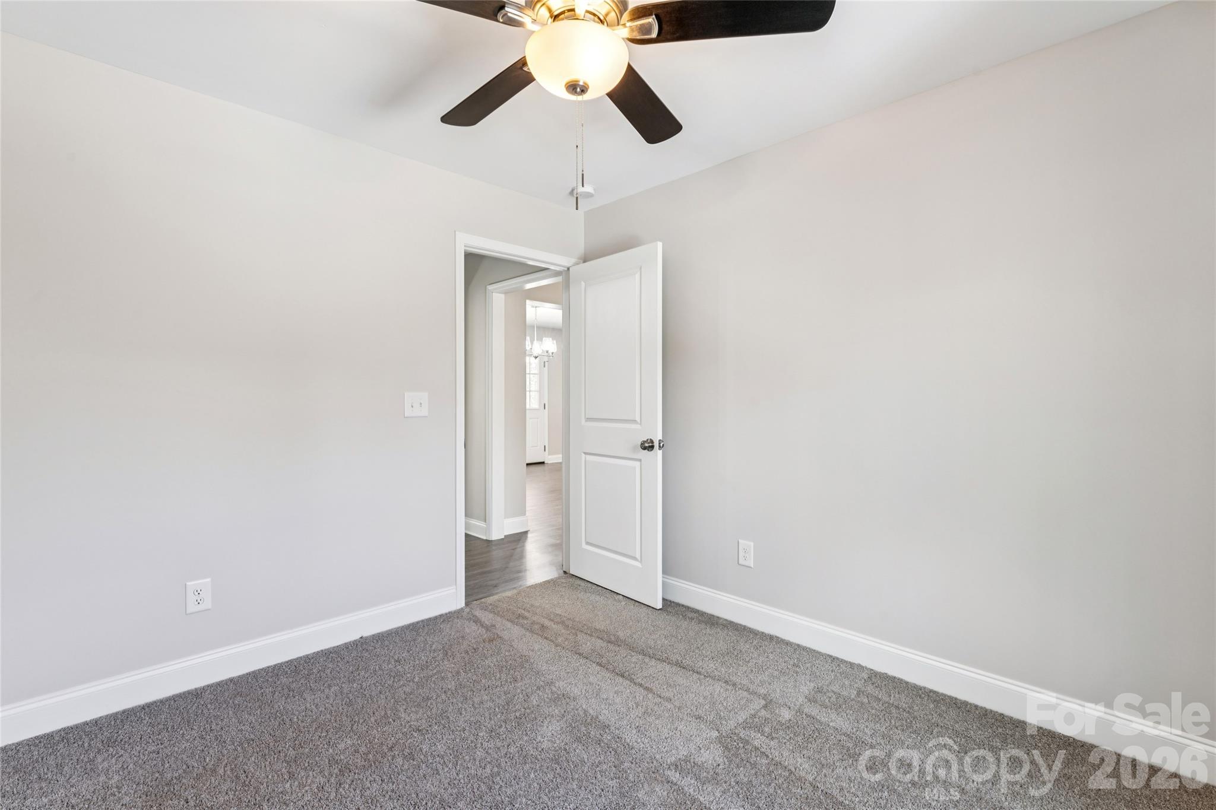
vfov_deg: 73.1
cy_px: 405
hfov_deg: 96.0
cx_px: 608
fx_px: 547
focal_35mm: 16
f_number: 10
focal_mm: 16.2
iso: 100
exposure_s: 1/3.33
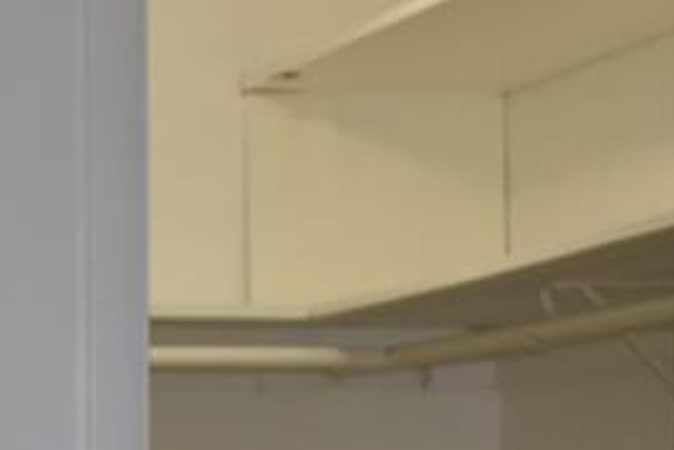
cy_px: 940
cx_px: -369
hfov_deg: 12.0
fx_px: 3033
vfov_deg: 8.0
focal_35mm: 162
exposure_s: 1/125
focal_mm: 18
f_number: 3.5
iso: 320
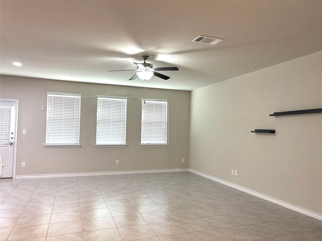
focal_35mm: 26
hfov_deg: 67.3
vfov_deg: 53.1
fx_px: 242
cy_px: 120
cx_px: 161
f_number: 1.6
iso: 200
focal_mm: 5.96
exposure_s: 1/120
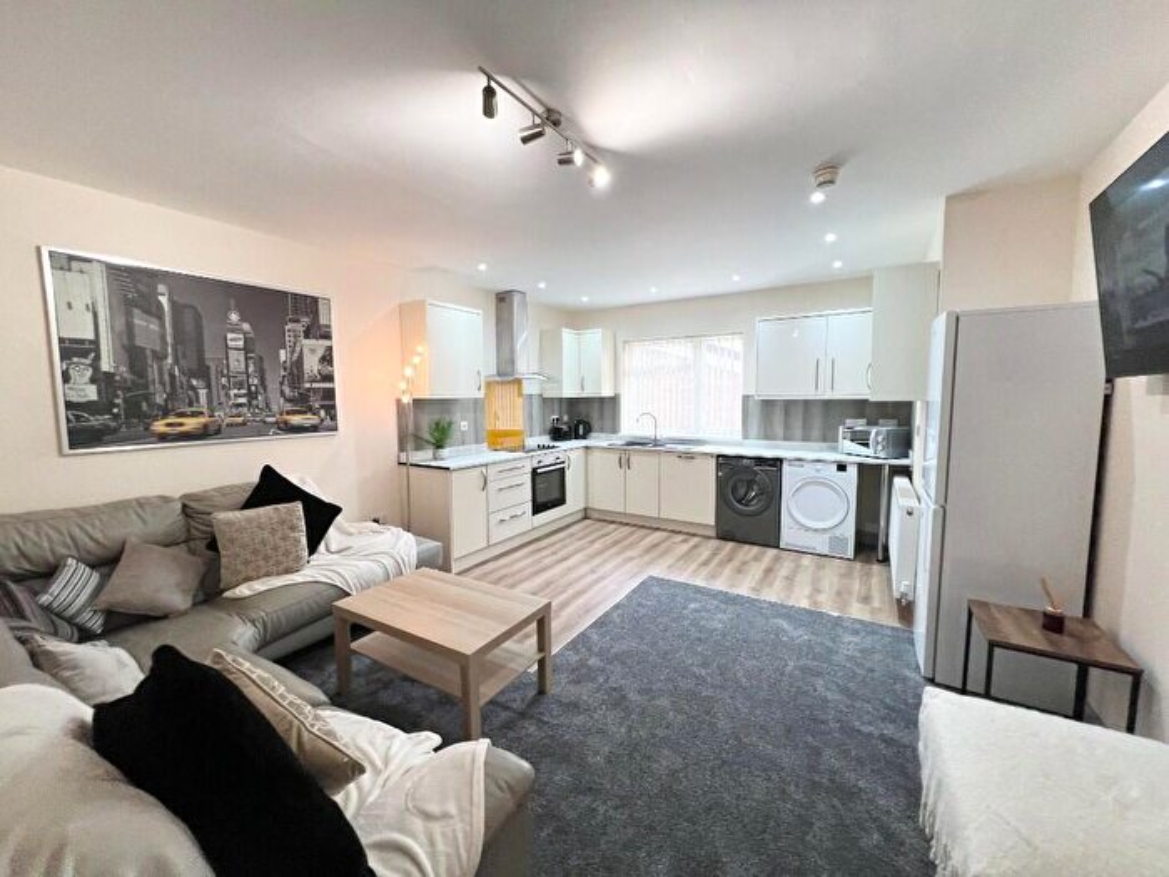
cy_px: 438
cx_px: 584
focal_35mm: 13
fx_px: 439
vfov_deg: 89.9
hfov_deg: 106.2
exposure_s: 1/100
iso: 100
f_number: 1.8
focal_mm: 1.57
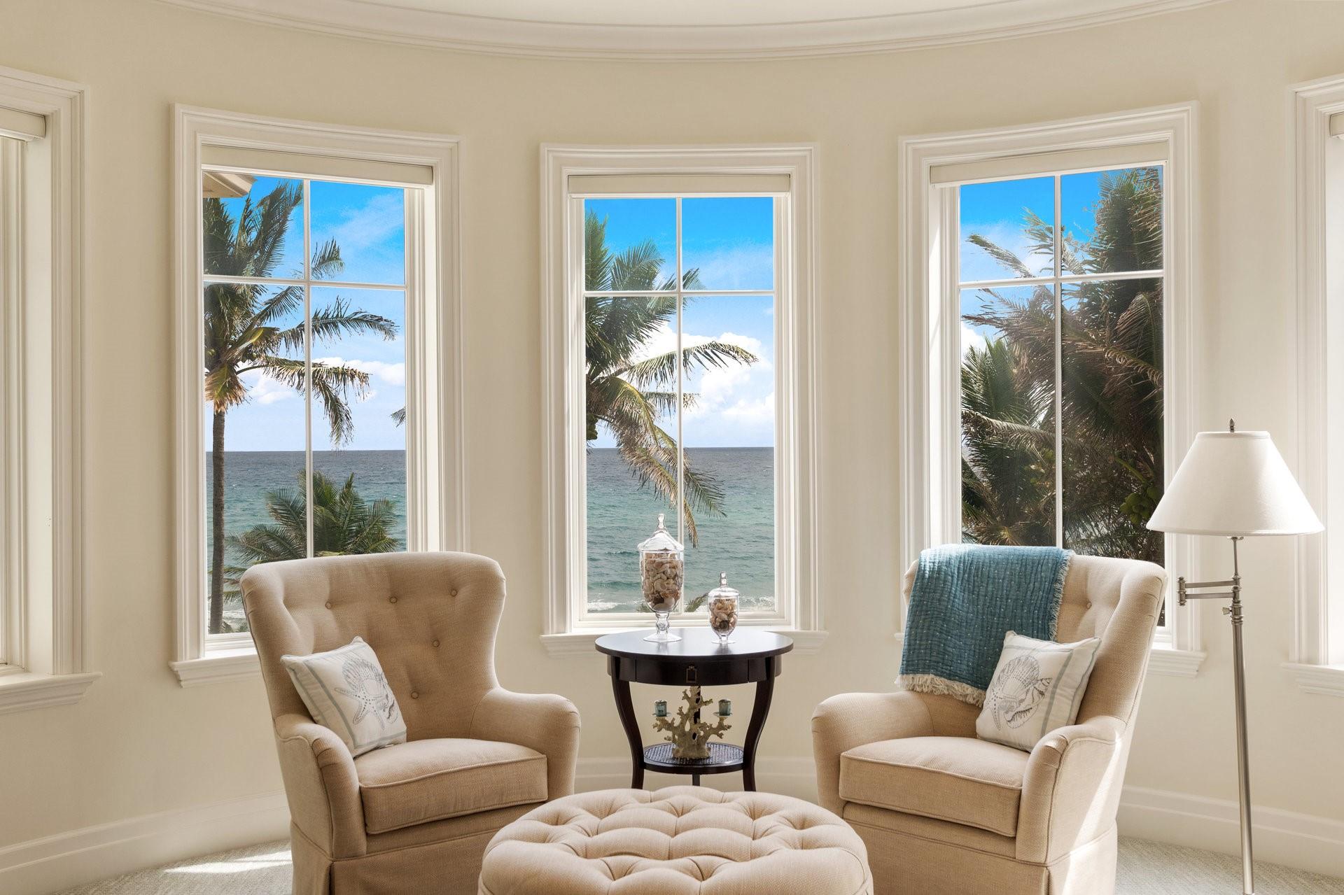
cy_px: 448
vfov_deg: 36.9
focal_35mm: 36
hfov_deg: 53.1
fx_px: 1344
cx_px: 672
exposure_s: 1/50
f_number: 7.1
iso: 250
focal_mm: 24
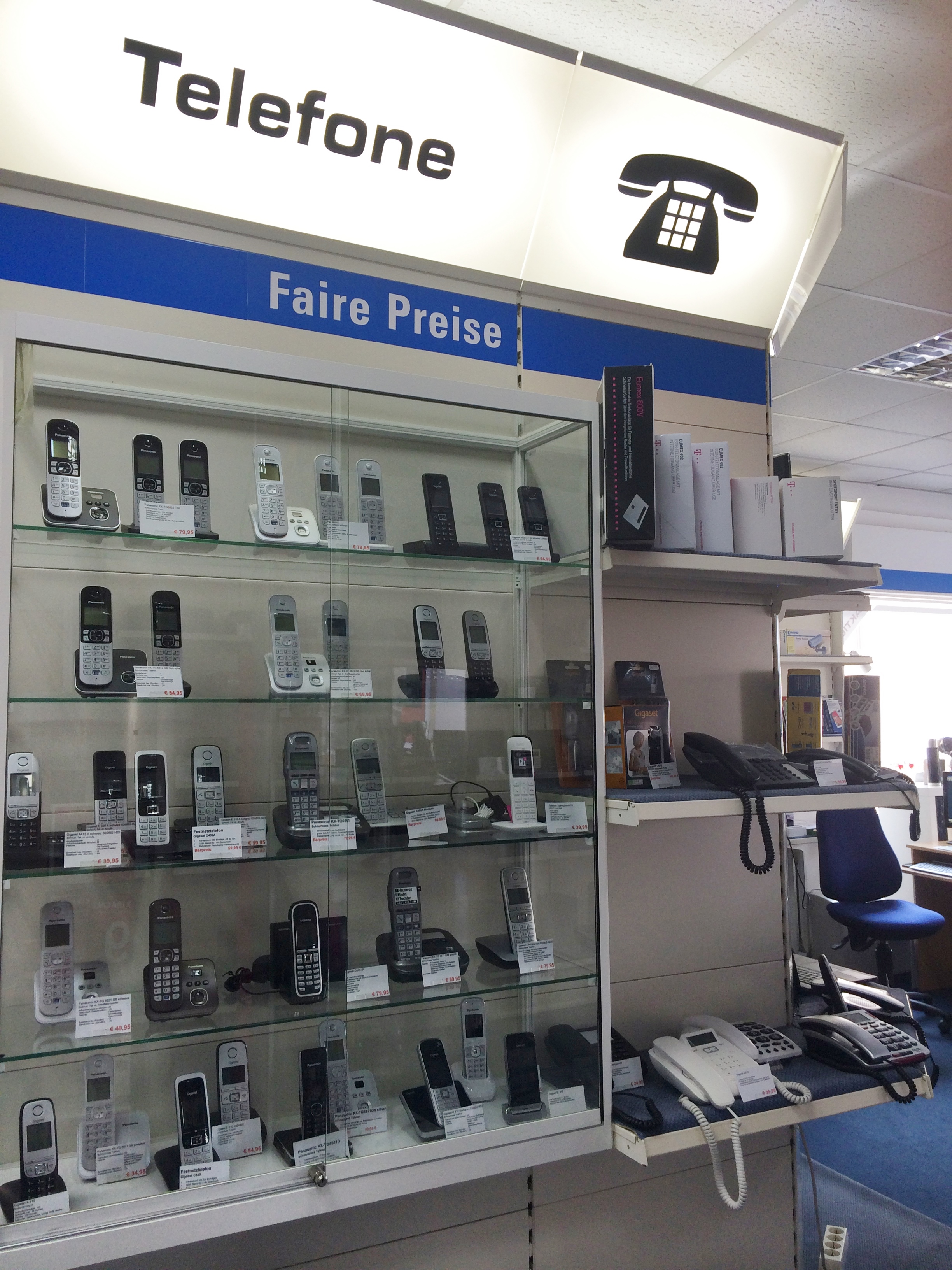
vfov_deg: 60.0
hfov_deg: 46.8
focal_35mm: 30
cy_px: 635
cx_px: 476
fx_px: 1100
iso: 50
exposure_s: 1/50
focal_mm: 4.12
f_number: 2.2
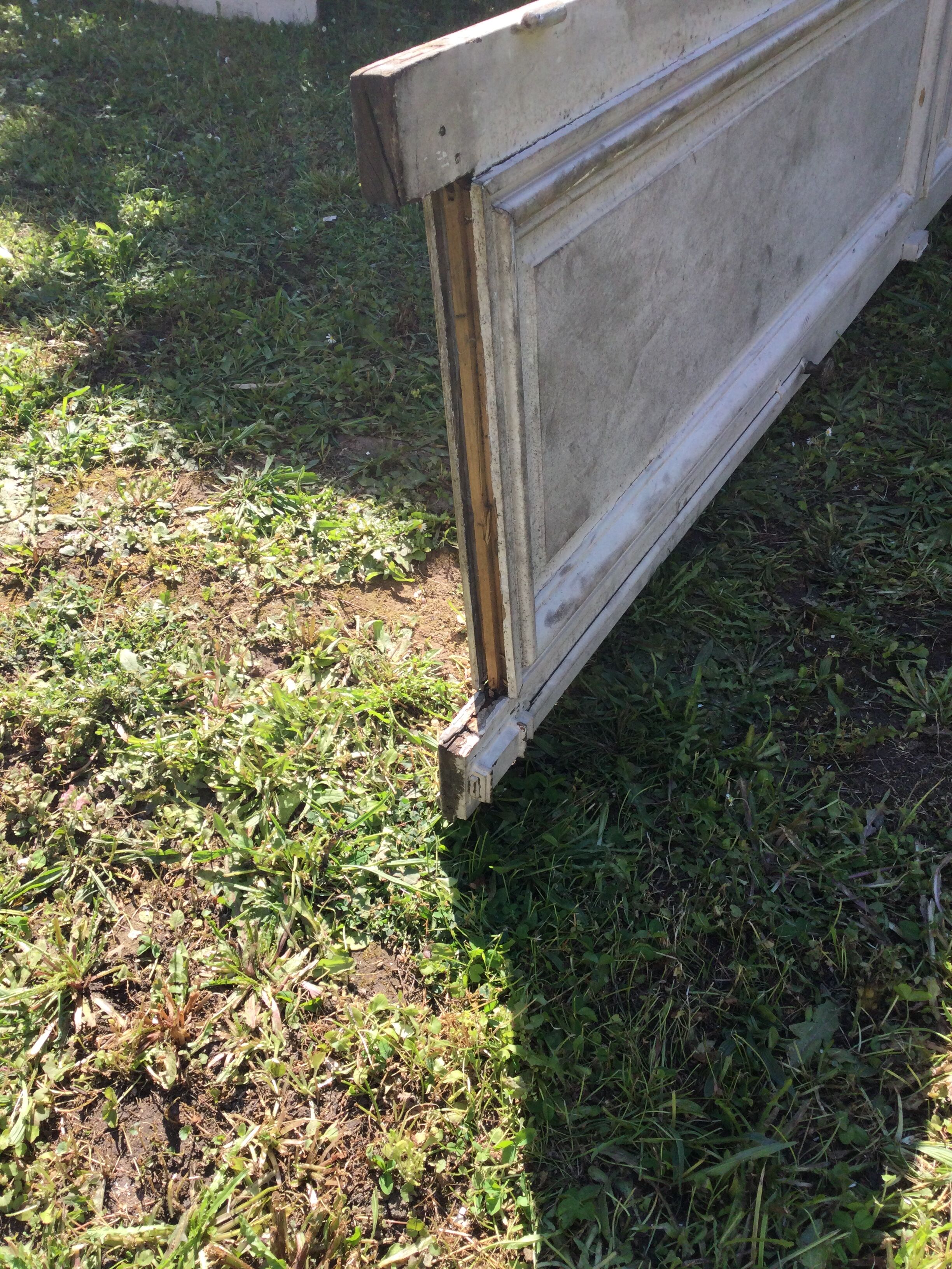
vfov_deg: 58.4
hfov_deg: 45.4
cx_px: 476
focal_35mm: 31
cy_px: 634
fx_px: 1137
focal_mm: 3.3
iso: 25
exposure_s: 1/468
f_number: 2.4
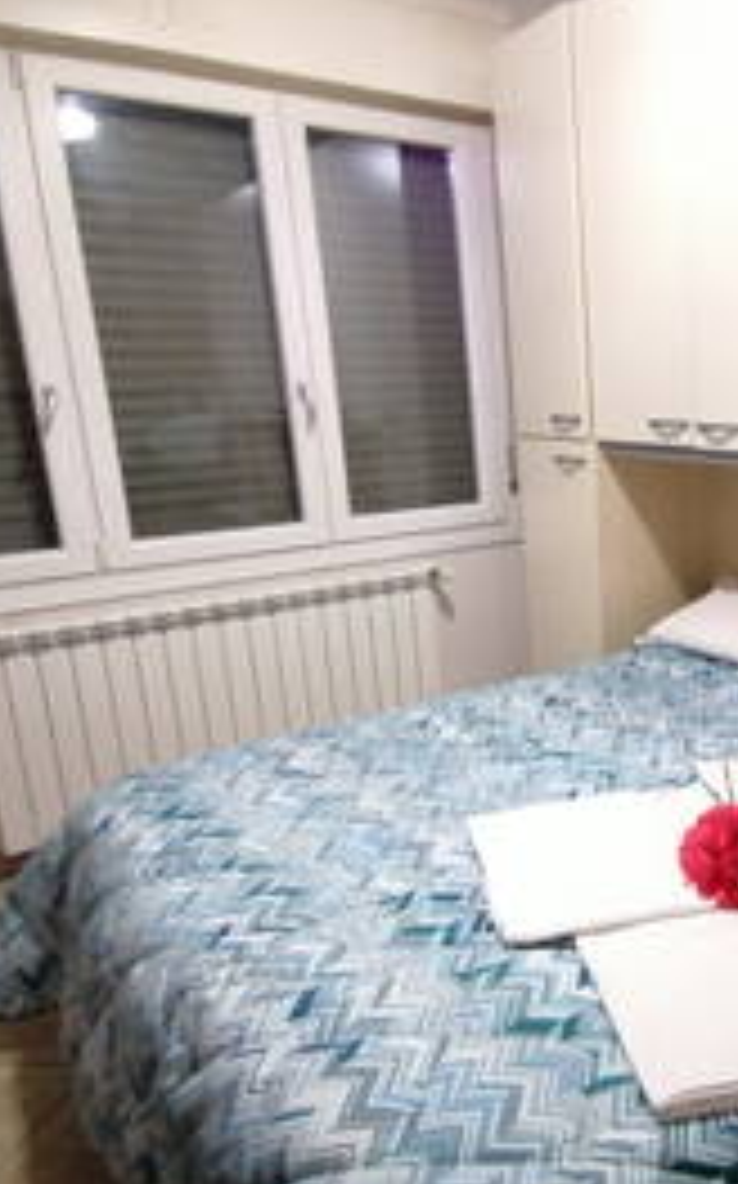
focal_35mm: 29
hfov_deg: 39.4
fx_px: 935
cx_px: 688
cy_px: 590
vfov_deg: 64.7
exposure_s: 1/16.7
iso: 800
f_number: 2.4
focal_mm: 2.7
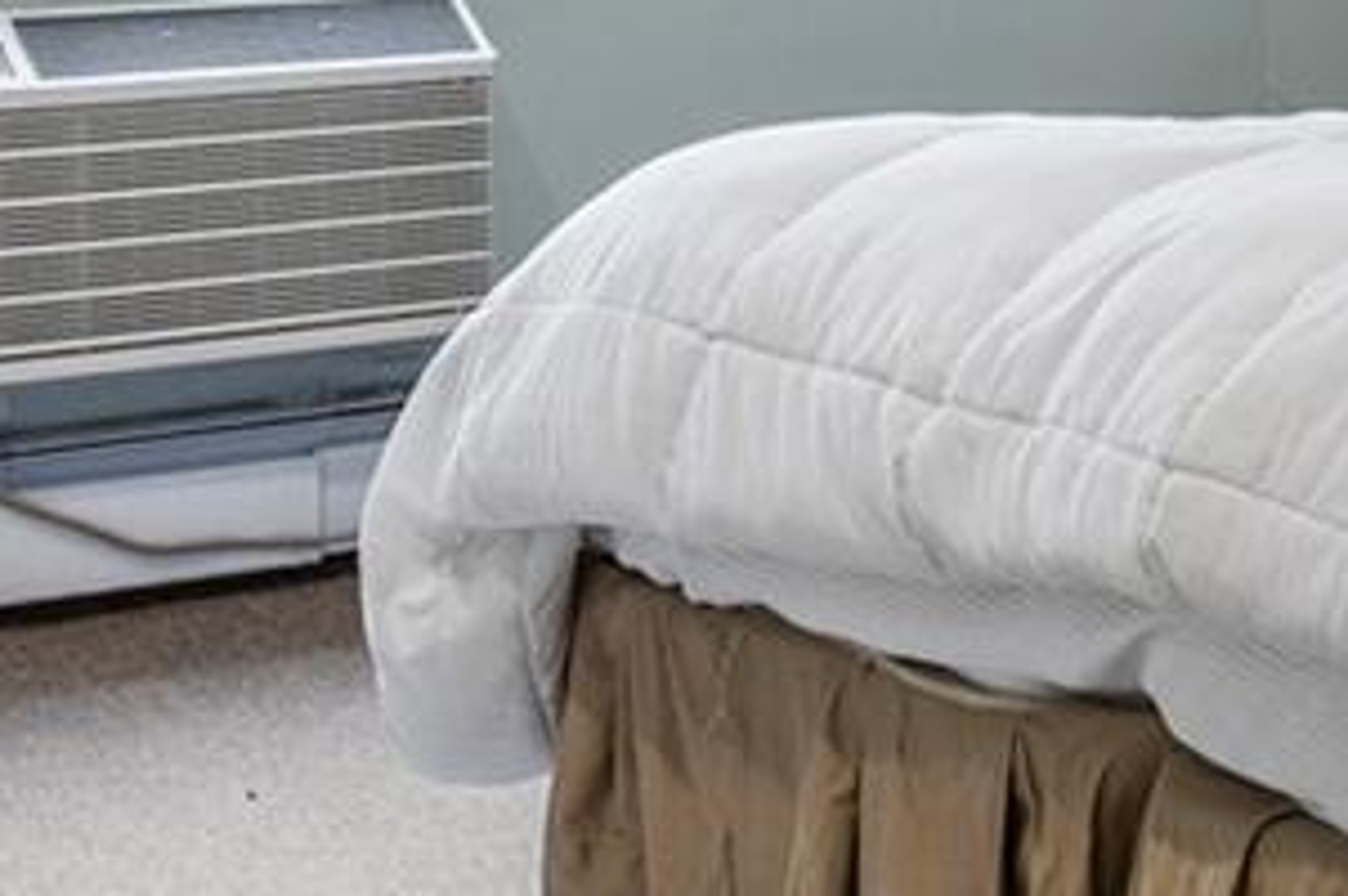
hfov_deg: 17.2
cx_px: 2248
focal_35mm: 102
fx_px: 3815
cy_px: -282
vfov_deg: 12.9
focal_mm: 15
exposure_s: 1/8
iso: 500
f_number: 8
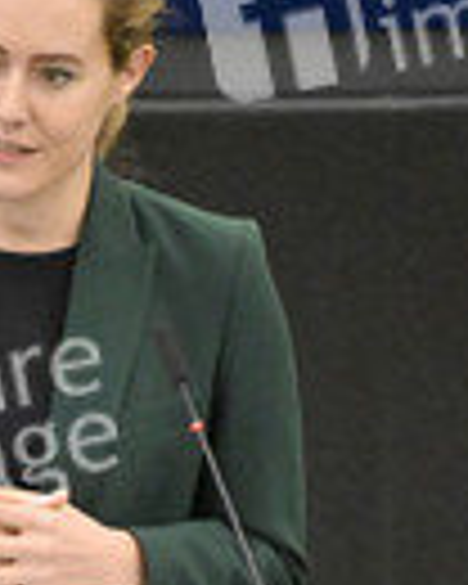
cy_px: 670
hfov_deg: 1.1
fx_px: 25036
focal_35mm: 1446
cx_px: 20
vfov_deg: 1.3
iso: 6400
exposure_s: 1/400
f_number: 6.3
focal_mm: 500
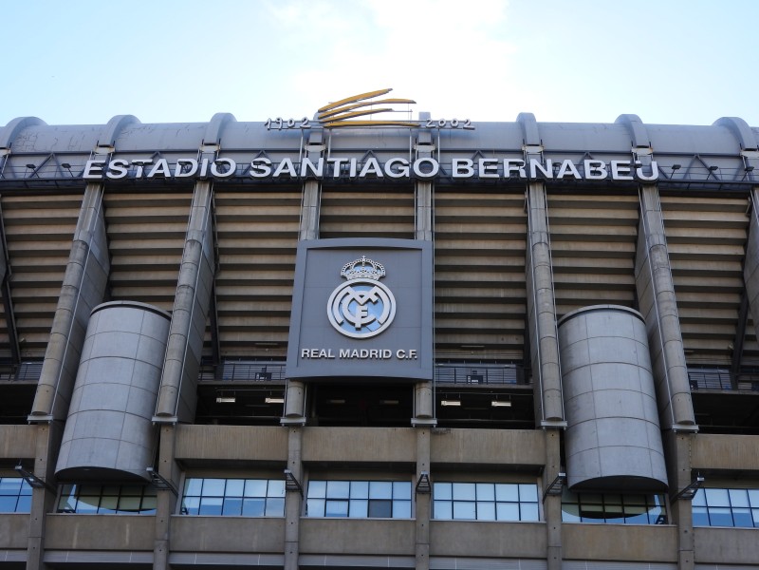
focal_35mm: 40
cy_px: 285
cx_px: 380
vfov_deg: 36.0
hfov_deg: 46.8
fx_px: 877
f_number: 3.8
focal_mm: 7.2
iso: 100
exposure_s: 1/320
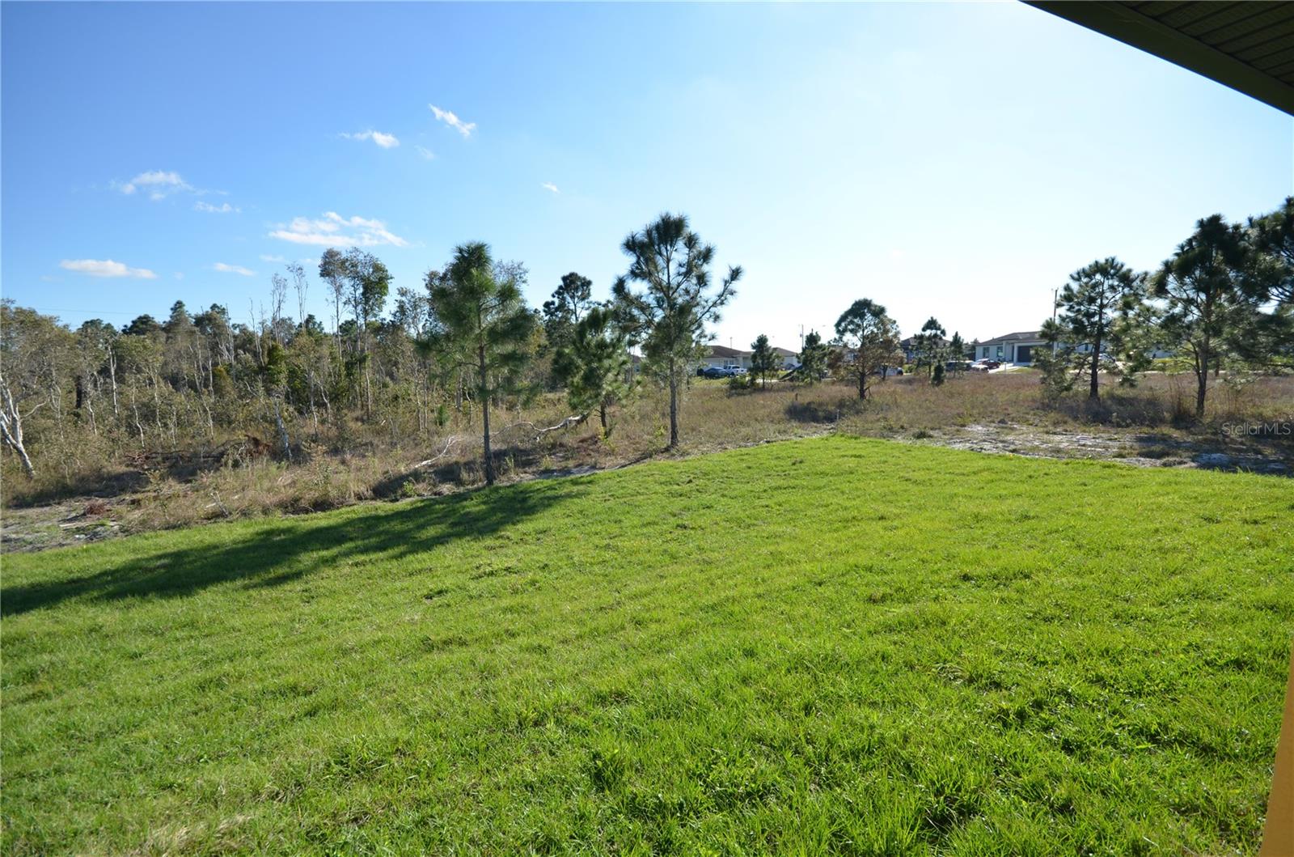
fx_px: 538
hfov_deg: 100.5
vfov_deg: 77.0
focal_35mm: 15
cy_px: 428
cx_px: 647
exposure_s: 1/250
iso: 160
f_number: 8
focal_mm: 10
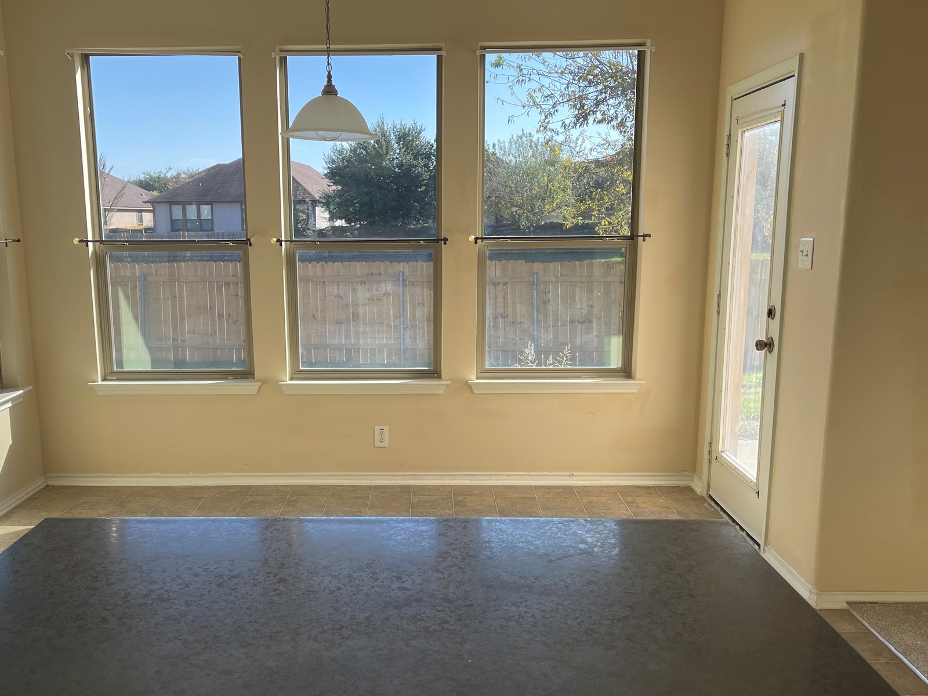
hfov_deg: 56.6
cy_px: 392
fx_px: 858
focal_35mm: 32
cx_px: 398
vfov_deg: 44.1
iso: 32
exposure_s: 1/775
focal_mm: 5.1
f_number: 1.6
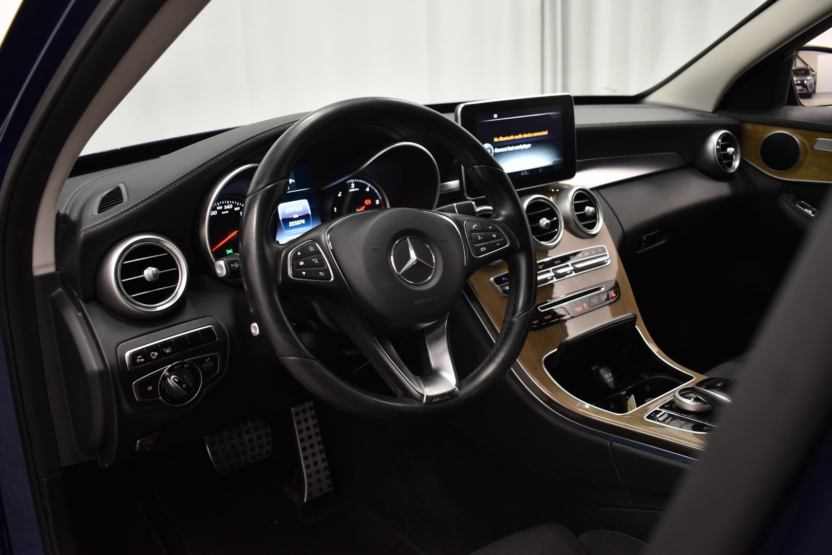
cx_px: 416
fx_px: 763
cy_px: 278
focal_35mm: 33
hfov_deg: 57.2
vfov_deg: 40.0
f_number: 3.8
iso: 1000
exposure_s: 1/30
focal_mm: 22
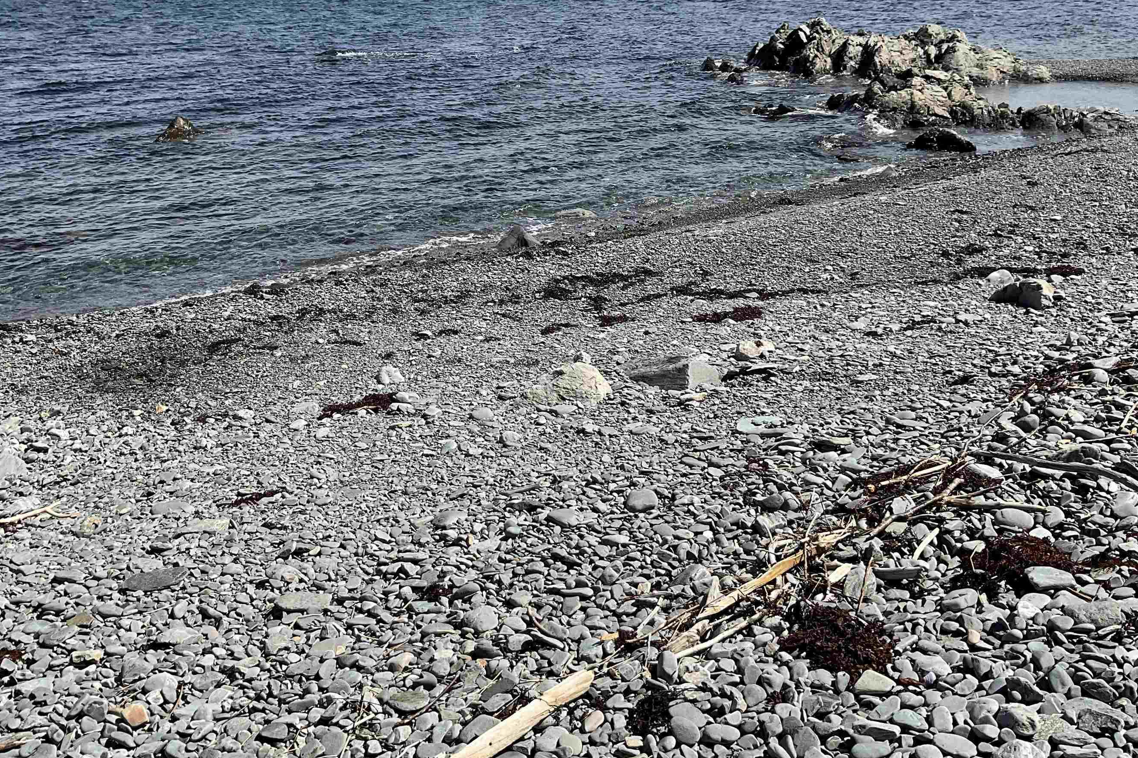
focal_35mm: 35
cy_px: 265
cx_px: 507
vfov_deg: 37.5
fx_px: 1106
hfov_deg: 54.3
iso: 16
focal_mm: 3
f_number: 1.8
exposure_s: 1/2667
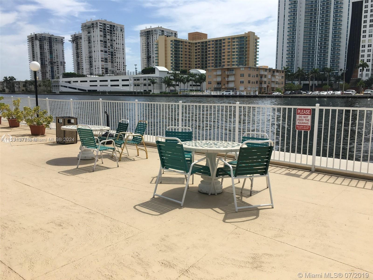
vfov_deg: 48.2
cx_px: 186
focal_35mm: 29
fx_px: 312
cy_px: 140
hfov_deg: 61.7
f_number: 2.2
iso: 25
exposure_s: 1/2137
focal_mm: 4.15
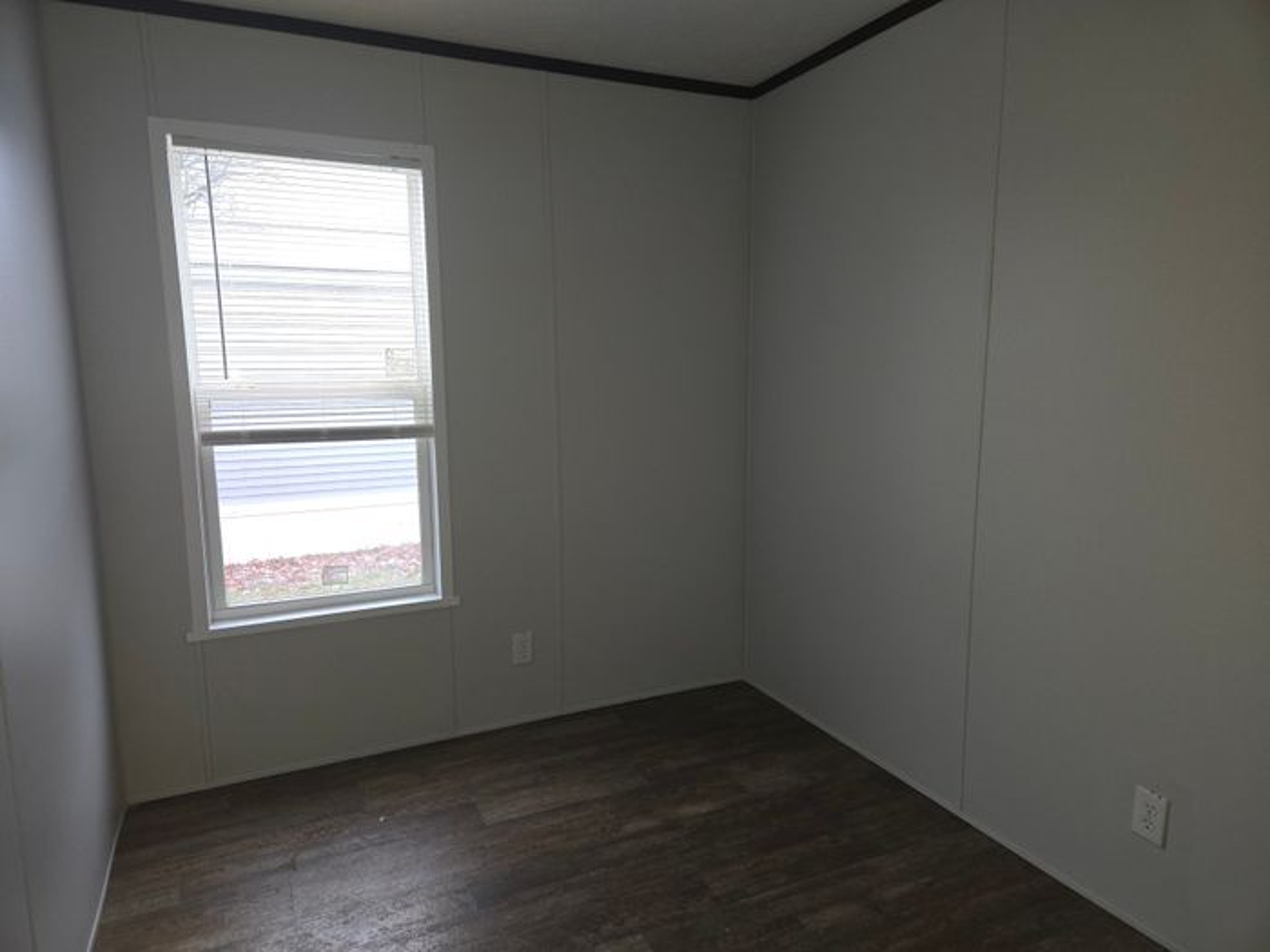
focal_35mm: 23
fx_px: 844
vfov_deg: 58.9
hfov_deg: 73.9
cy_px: 476
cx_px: 635
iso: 100
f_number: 1.8
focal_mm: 5.4
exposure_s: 1/40
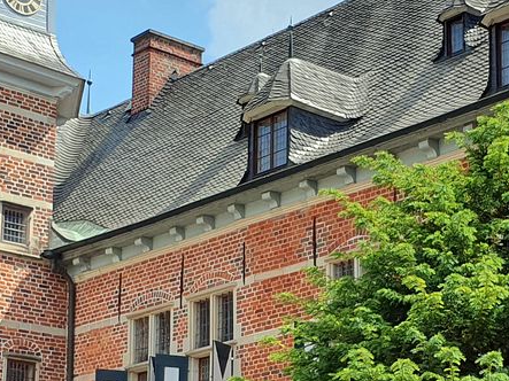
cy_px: 320
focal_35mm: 94
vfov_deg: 15.6
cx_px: 447
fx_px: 1382
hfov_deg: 20.5
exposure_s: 1/1152
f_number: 2.4
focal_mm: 4.3
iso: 50
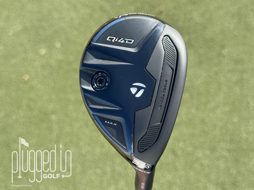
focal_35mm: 48
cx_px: 127
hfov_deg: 39.7
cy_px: 95
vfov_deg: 30.3
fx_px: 352
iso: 64
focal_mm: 6.86
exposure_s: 1/864
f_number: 1.78
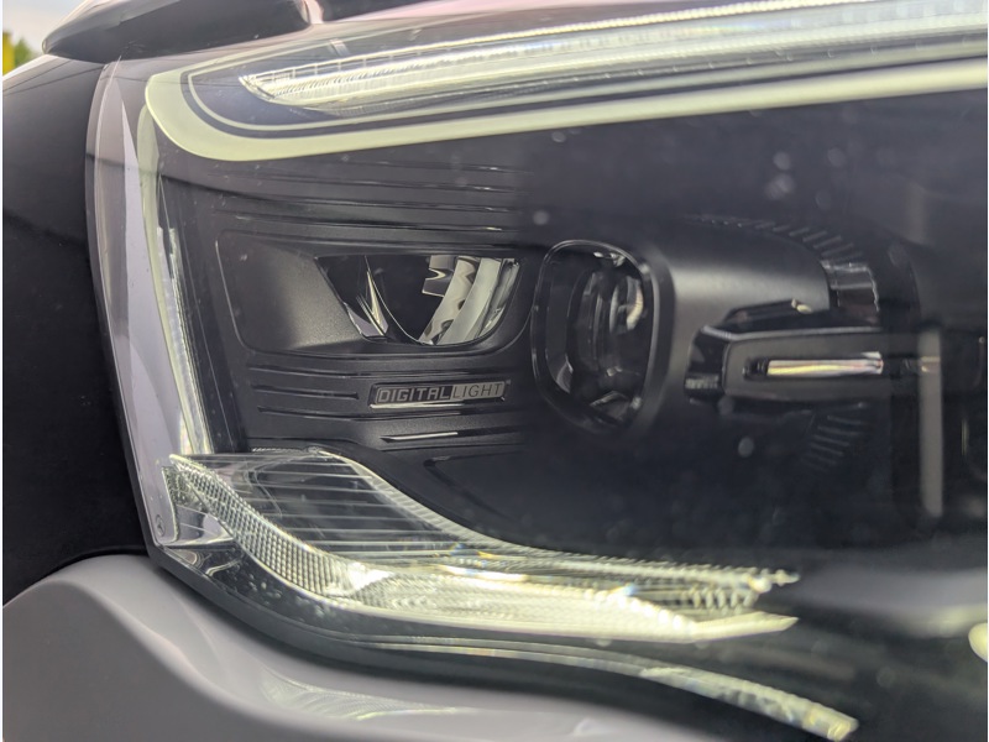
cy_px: 371
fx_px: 686
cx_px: 494
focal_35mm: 24
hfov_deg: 71.6
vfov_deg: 56.8
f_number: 1.68
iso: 18
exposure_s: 1/461
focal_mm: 6.9
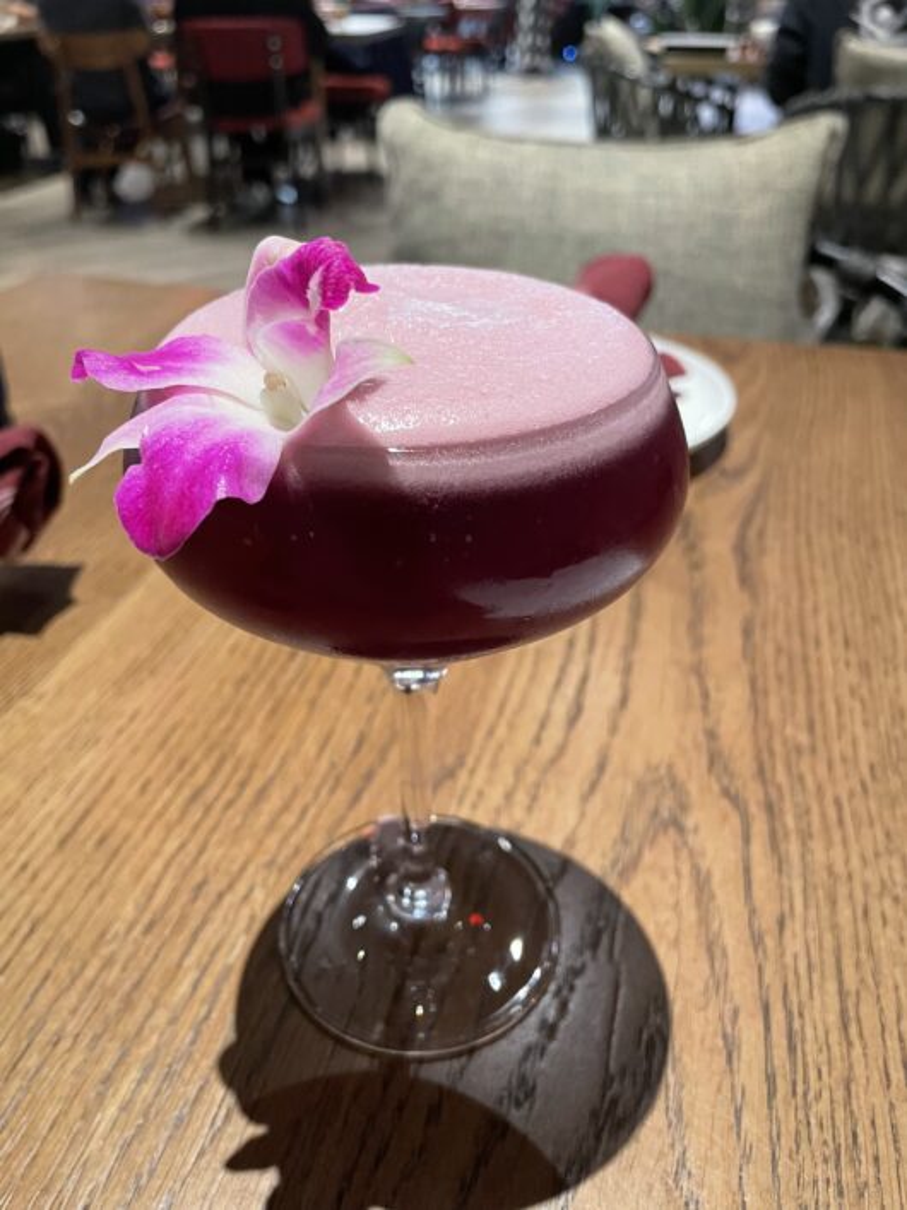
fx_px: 909
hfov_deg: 53.0
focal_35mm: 26
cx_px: 454
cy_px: 605
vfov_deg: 67.3
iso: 400
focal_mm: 4.2
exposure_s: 1/60
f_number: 1.6
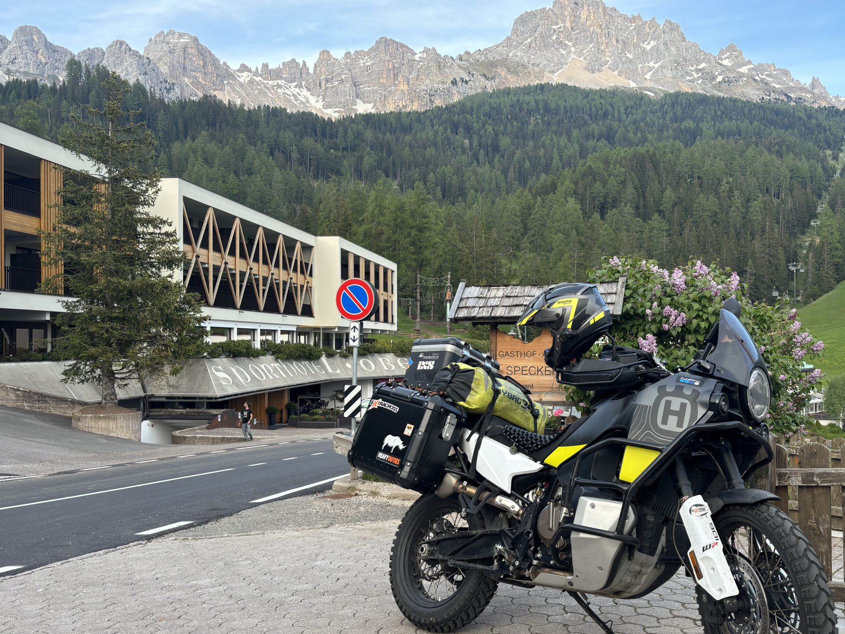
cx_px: 479
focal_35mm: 30
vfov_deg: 46.8
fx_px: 732
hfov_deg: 59.7
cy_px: 336
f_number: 1.6
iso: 40
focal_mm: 5.96
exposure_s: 1/169
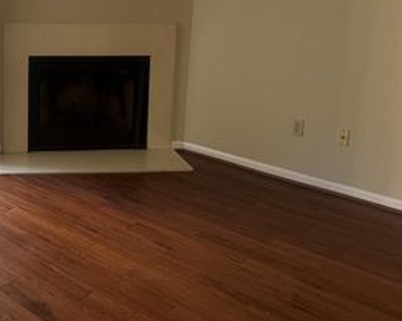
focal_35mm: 45
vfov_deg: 32.6
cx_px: 57
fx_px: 535
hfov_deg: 38.9
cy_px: 70
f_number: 1.78
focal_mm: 6.86
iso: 200
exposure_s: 1/121
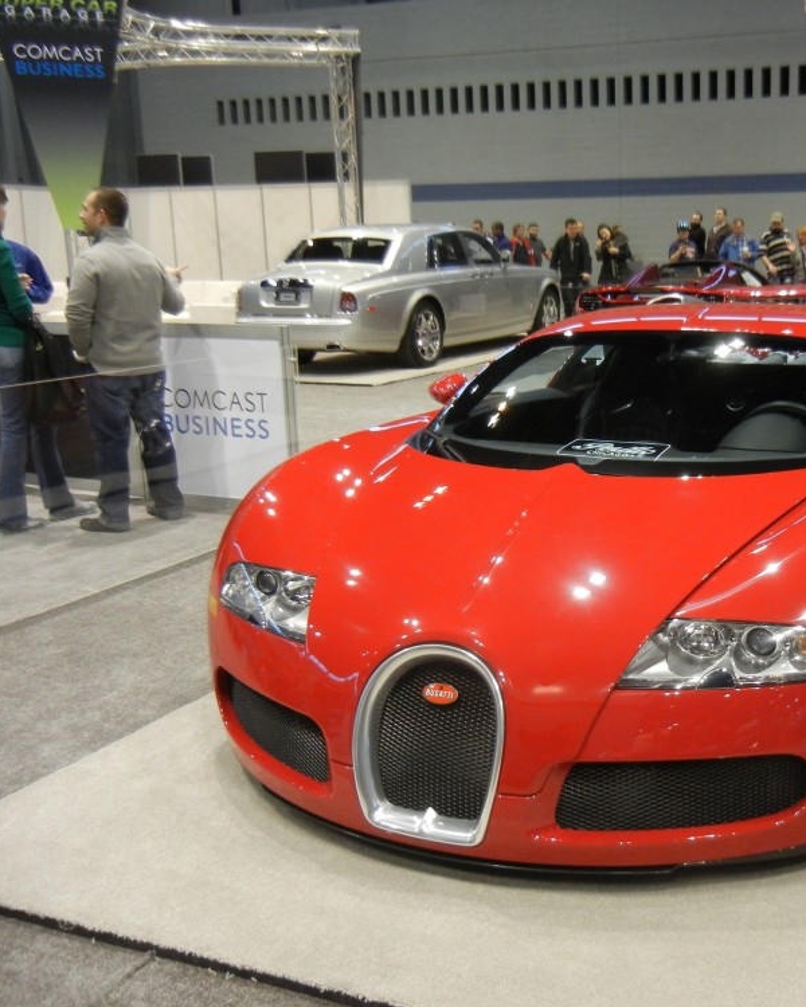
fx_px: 1193
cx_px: 617
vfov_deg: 45.8
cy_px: 494
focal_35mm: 40
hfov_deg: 36.4
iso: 400
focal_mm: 5.4
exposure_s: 1/53.2
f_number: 3.5
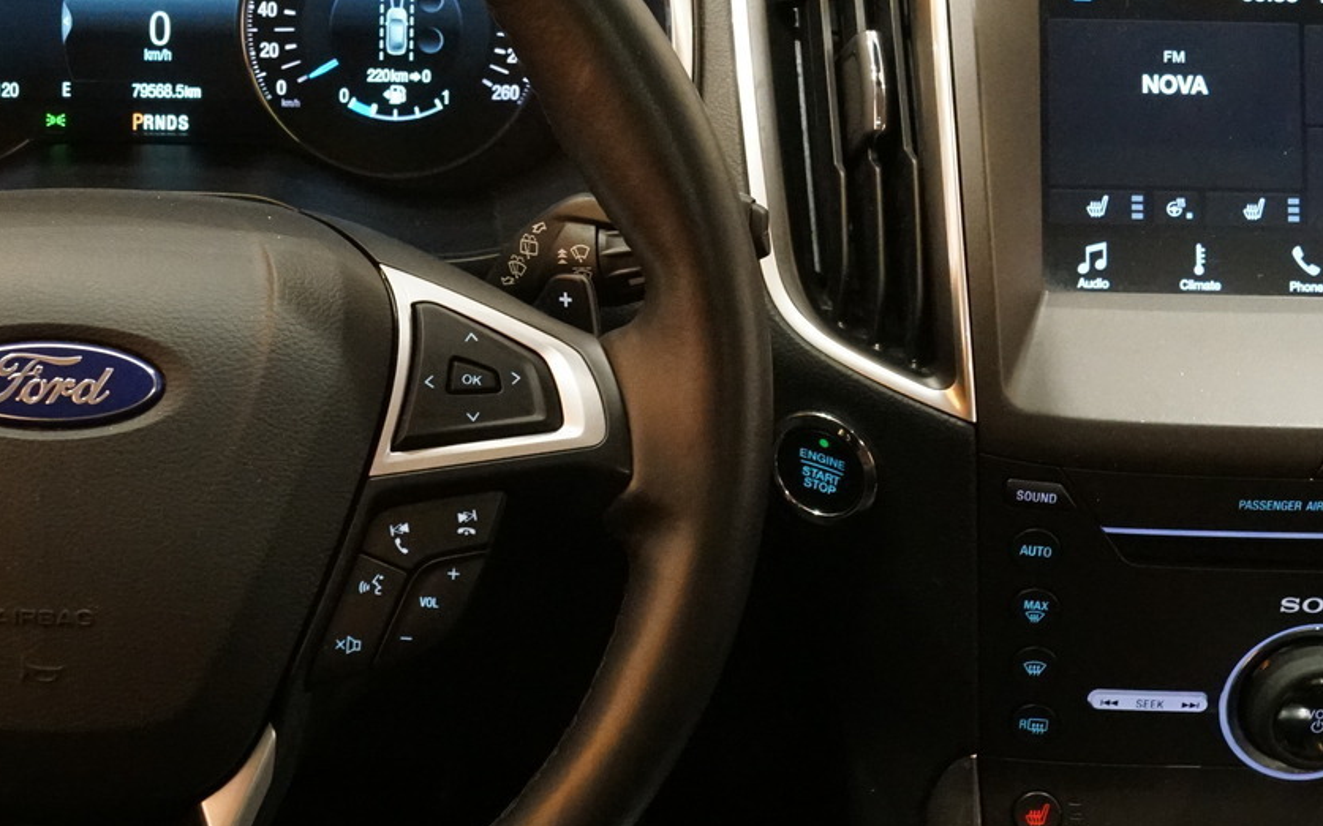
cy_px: 360
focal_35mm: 71
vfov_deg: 18.3
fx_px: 2560
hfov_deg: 28.9
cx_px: 561
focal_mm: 24
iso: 3200
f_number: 8
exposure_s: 1/30
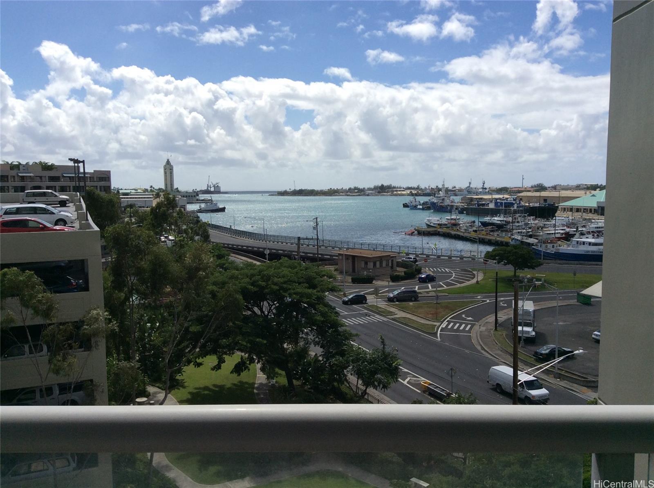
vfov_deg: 44.0
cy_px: 244
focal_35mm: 32
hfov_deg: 56.9
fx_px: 603
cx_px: 327
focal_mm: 3.3
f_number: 2.4
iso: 32
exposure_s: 1/3012
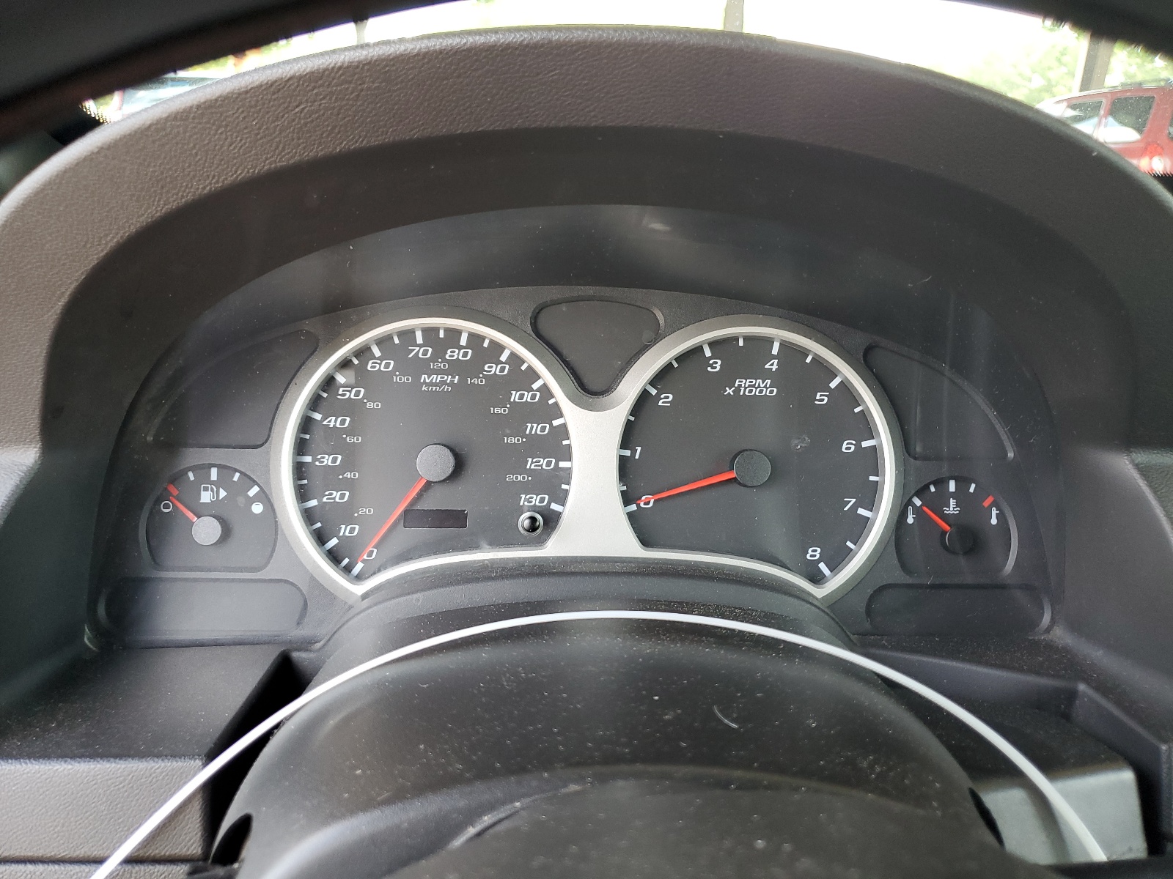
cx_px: 586
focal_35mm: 26
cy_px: 440
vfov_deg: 53.1
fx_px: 881
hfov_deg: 67.3
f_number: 1.5
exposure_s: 1/120
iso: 75
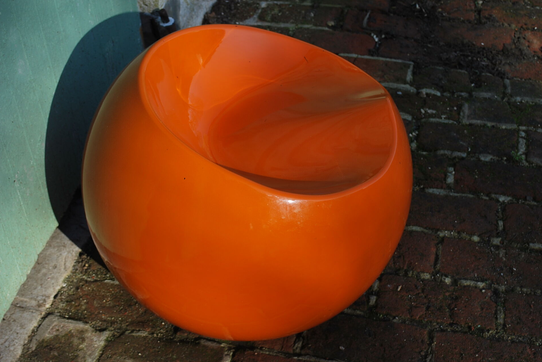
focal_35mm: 58
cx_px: 273
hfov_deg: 34.5
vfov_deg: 23.4
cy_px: 181
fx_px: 873
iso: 100
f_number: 6.3
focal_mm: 38
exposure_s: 1/160
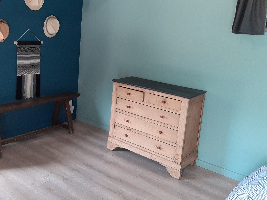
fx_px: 278
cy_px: 71
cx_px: 99
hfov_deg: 50.8
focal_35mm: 36
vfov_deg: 39.3
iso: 100
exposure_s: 1/50
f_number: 1.7
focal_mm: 3.93
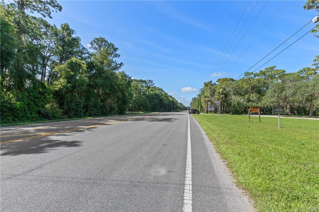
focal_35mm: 16
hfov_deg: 95.0
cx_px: 160
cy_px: 106
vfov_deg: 72.0
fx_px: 146
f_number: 8
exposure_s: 1/500
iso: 320
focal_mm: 11
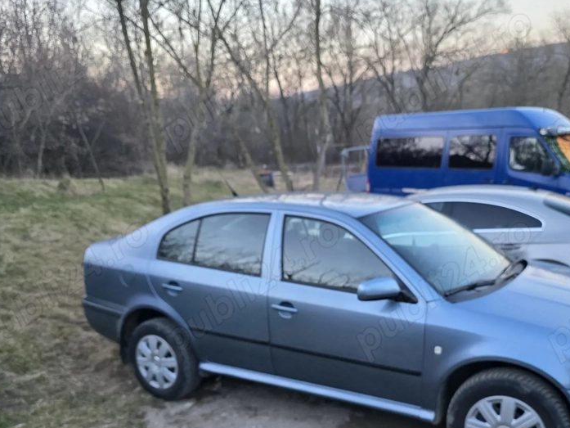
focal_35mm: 33
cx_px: 347
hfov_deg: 54.9
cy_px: 302
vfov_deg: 42.1
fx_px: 543
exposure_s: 1/180
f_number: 1.7
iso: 160
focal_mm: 6.3
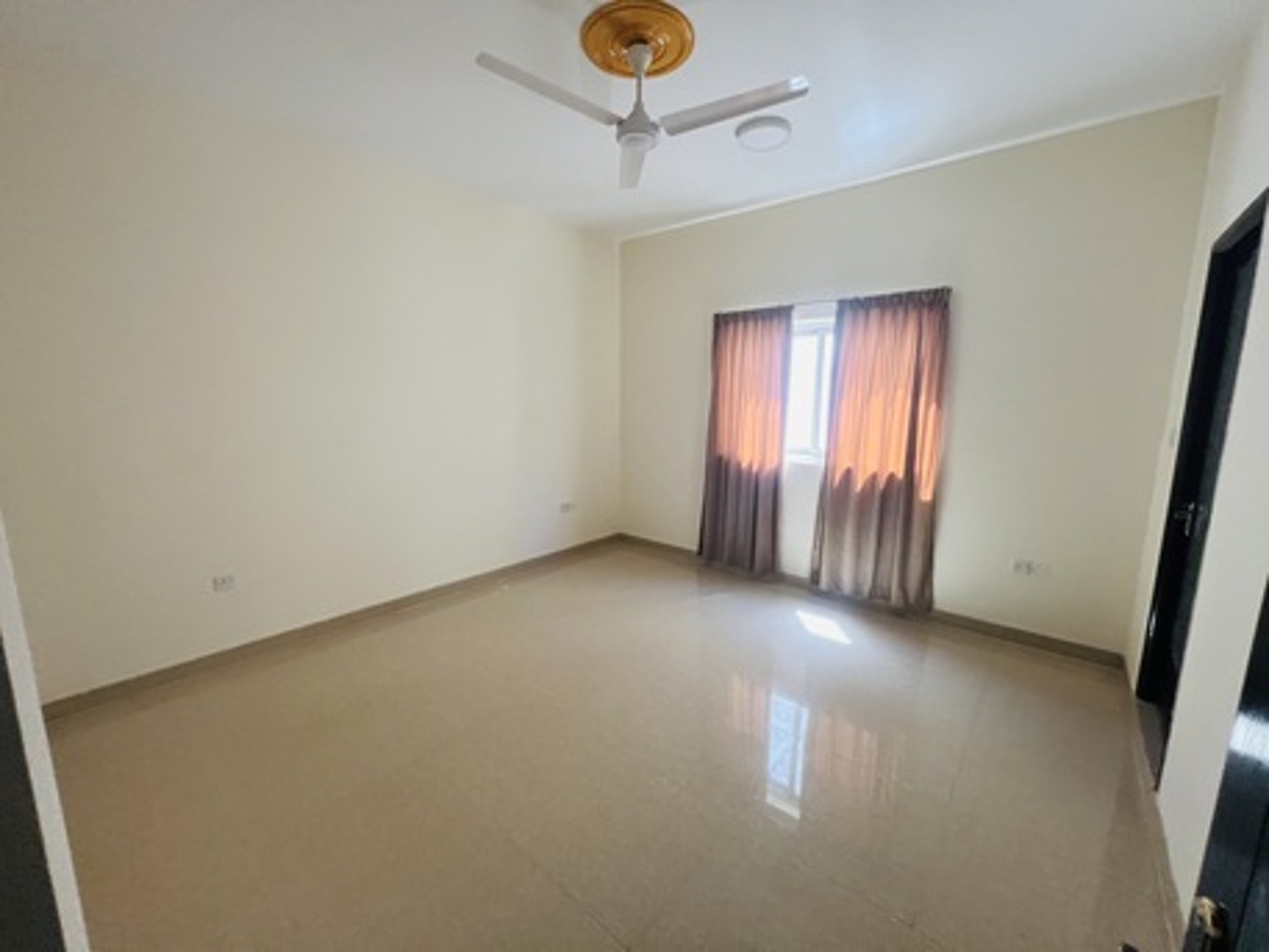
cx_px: 634
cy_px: 476
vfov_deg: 89.9
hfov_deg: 106.2
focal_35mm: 13
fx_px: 477
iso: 250
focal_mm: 1.57
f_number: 1.8
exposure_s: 1/60
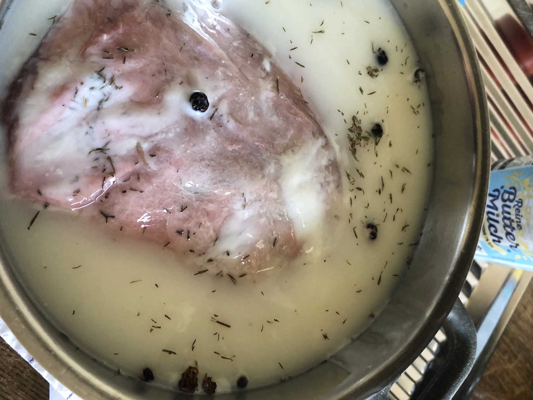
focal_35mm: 28
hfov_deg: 63.5
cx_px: 266
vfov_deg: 49.7
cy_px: 200
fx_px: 431
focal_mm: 4
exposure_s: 1/17
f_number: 1.8
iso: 40
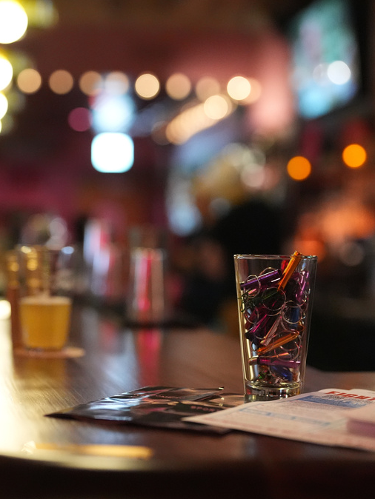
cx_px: 99
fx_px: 1054
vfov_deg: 26.7
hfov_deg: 20.0
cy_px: 251
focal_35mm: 73
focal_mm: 50
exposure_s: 1/125
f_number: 1.8
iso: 6400
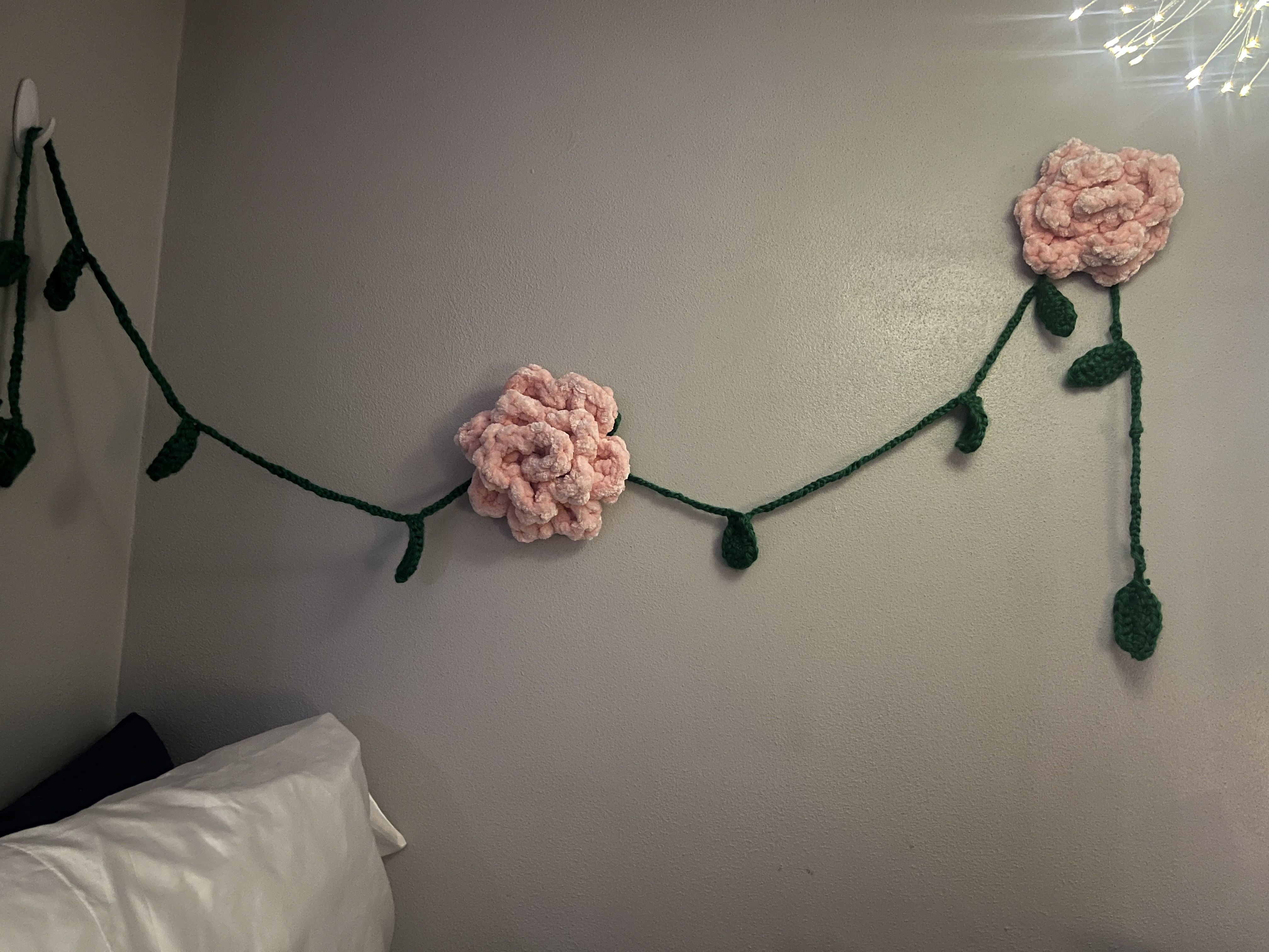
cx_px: 634
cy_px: 476
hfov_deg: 67.3
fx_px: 953
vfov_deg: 53.1
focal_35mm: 26
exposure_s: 1/16
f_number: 1.5
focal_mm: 5.7
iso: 640
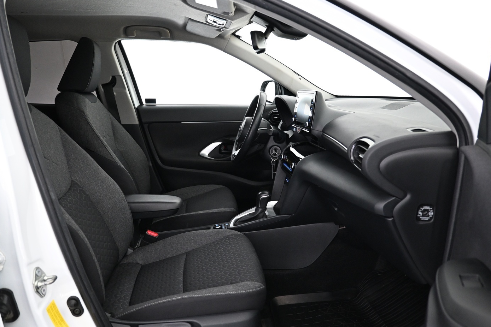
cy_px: 180
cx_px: 242
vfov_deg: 46.3
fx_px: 382
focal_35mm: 28
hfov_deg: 65.5
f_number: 3.5
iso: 1400
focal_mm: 16
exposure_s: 1/25
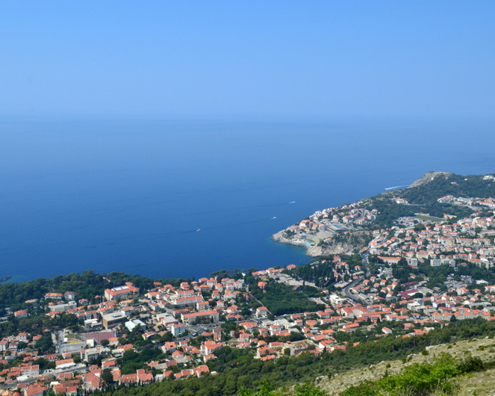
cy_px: 197
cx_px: 246
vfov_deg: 43.3
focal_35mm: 34
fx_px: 498
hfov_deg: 52.9
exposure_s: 1/500
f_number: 11
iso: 400
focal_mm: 20
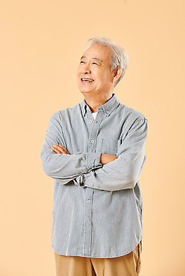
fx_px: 1271
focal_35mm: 165
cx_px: 92
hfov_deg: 8.3
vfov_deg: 12.4
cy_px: 138
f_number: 8
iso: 100
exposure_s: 1/125
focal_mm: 165
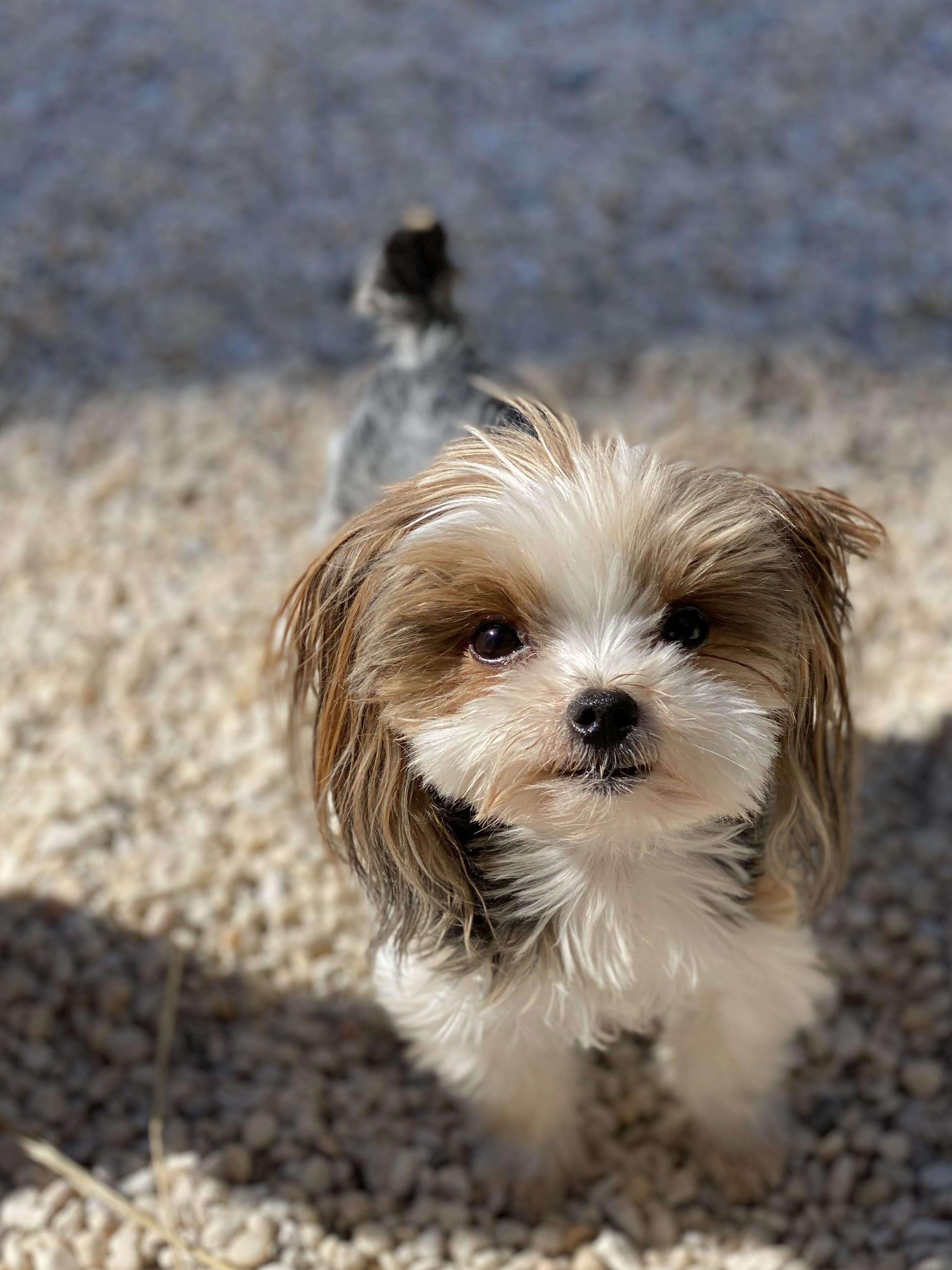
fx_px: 2384
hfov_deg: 22.6
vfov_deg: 29.8
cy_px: 690
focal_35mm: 65
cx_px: 560
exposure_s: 1/1776
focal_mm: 6
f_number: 2
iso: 20
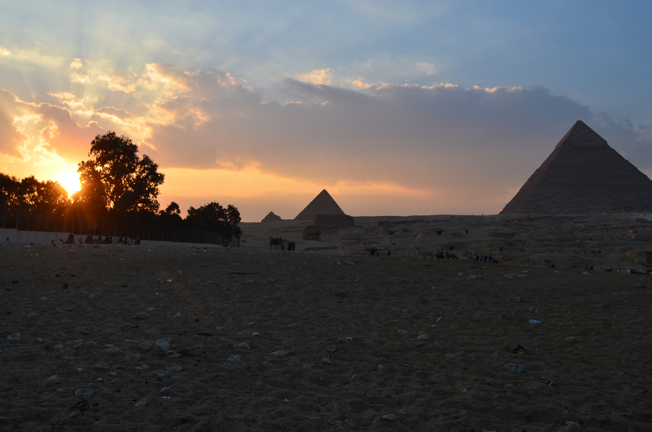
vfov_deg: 39.8
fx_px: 596
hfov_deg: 57.3
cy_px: 216
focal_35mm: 33
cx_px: 326
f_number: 8
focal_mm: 22
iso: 110
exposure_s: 1/250
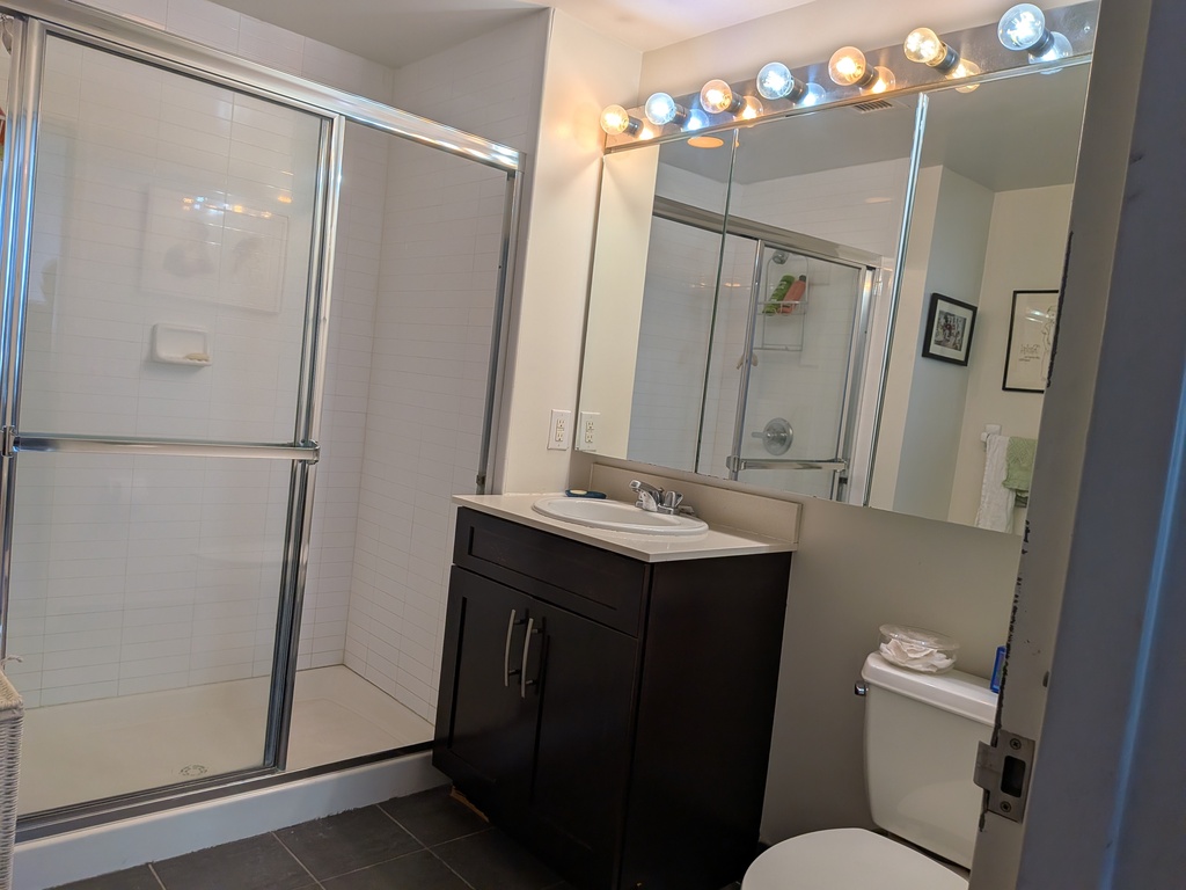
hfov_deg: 71.6
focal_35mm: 24
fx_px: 822
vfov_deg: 56.8
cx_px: 593
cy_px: 445
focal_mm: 4.53
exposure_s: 1/126
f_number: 1.7
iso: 26
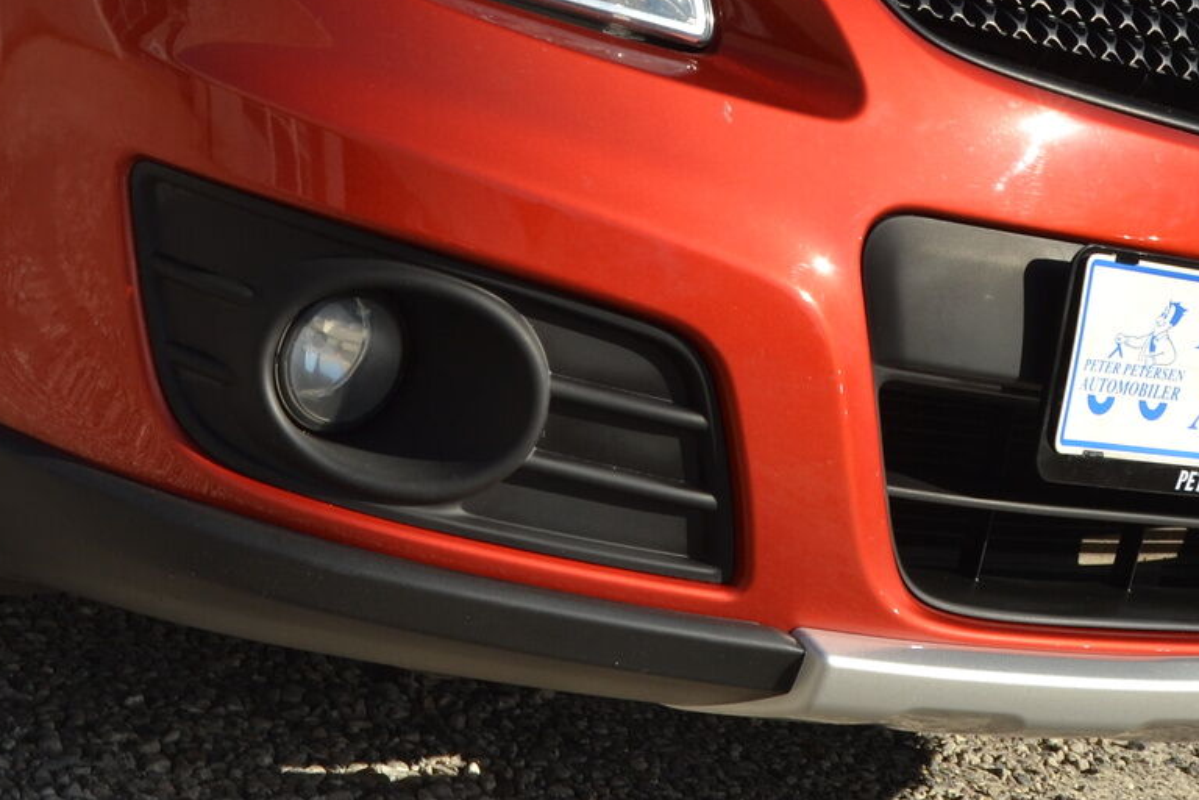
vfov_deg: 17.4
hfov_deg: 26.6
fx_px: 2498
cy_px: -136
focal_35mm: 75
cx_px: 300
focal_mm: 20
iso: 100
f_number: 8
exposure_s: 1/250
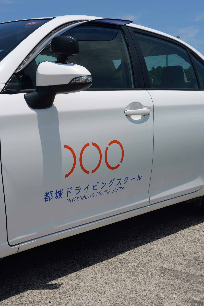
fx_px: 425
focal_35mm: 50
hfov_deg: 27.0
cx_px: 102
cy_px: 153
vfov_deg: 39.6
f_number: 22
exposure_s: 1/60
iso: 125
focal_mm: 50
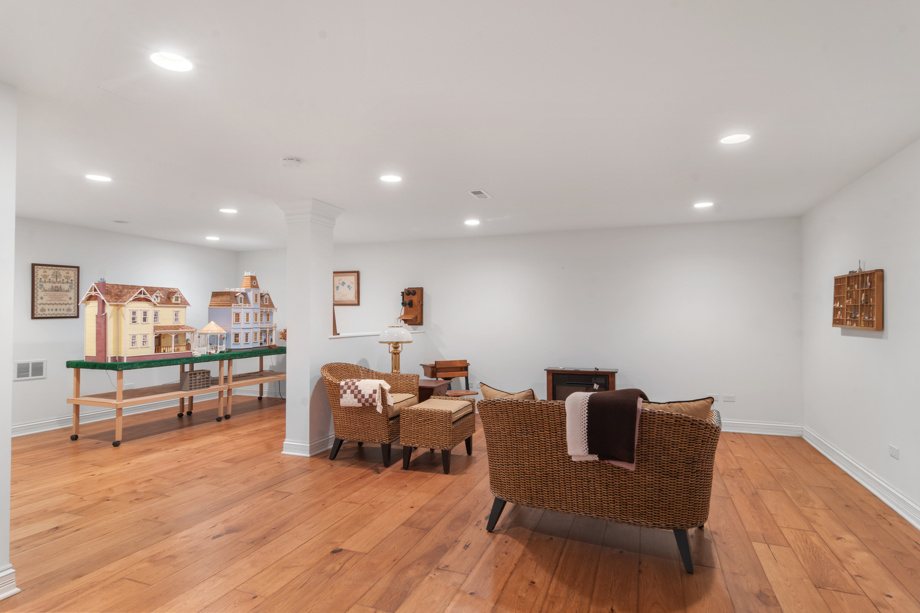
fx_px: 460
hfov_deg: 90.0
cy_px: 306
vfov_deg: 67.4
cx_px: 460
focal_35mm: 18
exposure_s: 5
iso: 100
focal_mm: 12
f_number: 9
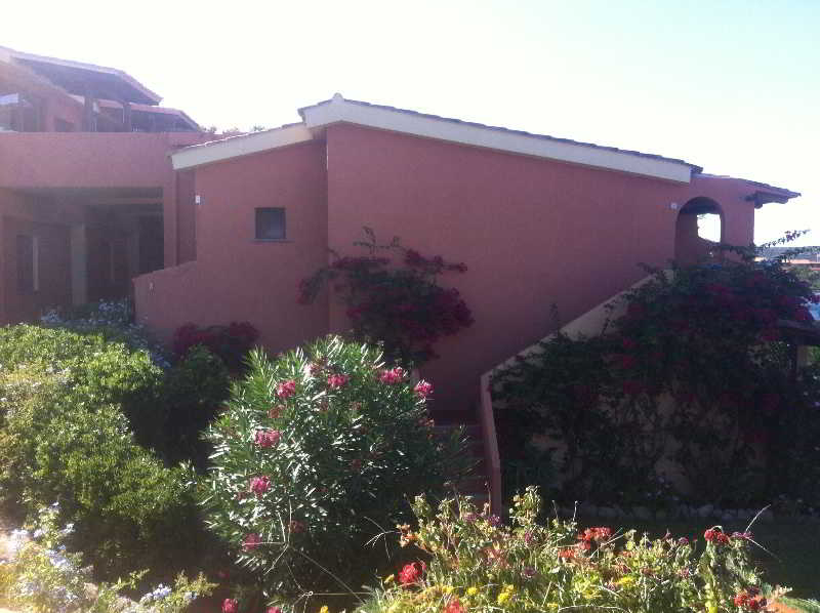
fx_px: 828
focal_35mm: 35
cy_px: 306
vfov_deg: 40.6
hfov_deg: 52.7
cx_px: 410
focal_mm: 3.85
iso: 80
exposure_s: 1/464
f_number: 2.8
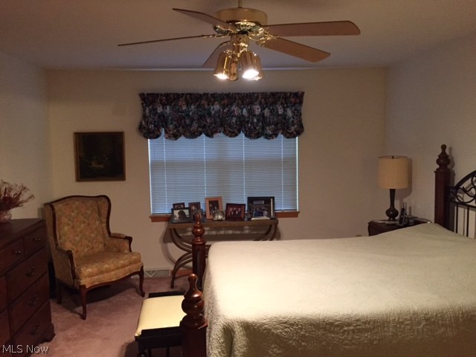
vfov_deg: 48.2
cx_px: 238
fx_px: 399
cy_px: 178
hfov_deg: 61.7
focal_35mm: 29
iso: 250
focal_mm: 4.15
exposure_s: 1/17
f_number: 2.2
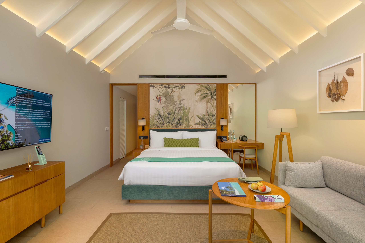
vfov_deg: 73.8
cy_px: 122
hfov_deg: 96.7
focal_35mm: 16
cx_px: 182
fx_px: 162
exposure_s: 1/320
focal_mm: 16
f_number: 8
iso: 500
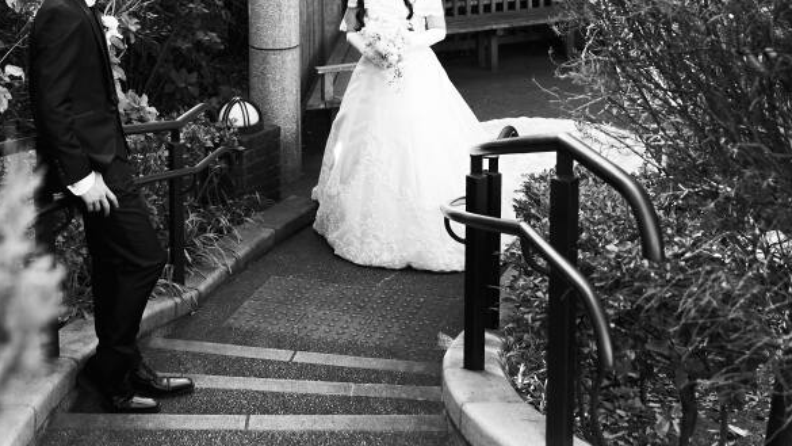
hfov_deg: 35.9
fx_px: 1218
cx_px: 307
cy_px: -118
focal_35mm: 58
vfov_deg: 19.3
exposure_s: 1/160
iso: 200
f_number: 2.8
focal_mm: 27
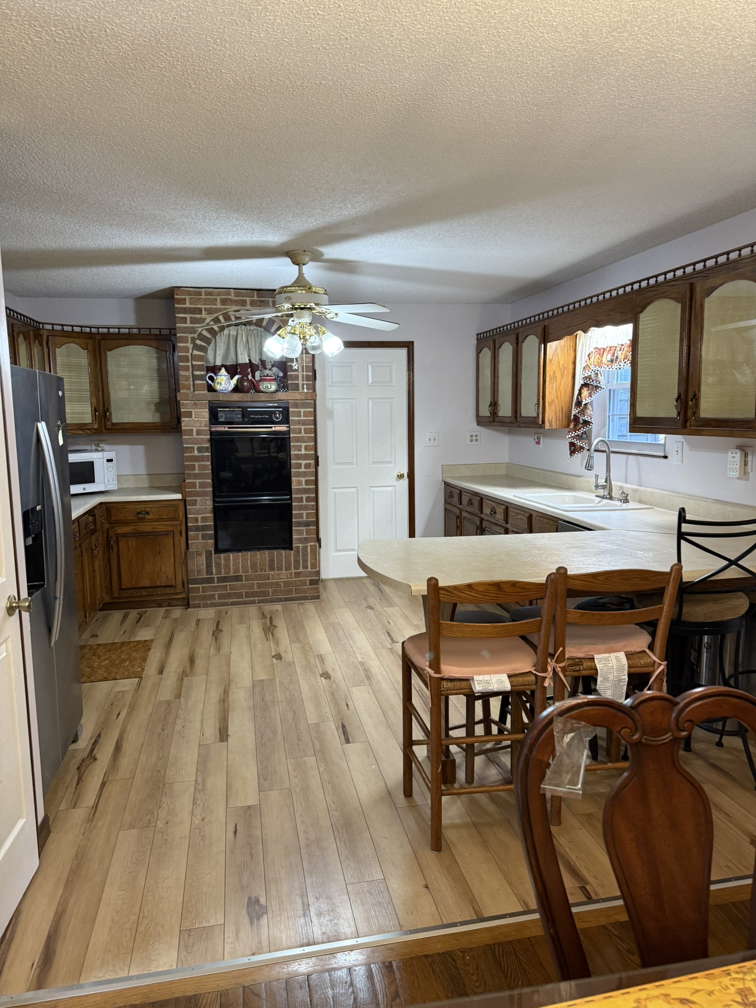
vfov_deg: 71.6
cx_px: 378
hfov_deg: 56.8
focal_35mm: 24
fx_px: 699
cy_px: 504
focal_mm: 6.76
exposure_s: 1/60
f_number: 1.78
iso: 250
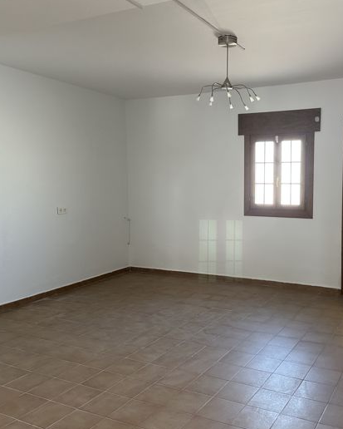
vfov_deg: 55.7
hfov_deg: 44.7
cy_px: 214
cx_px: 245
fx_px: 406
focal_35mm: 32
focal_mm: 6.86
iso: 250
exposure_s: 1/60
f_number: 1.78
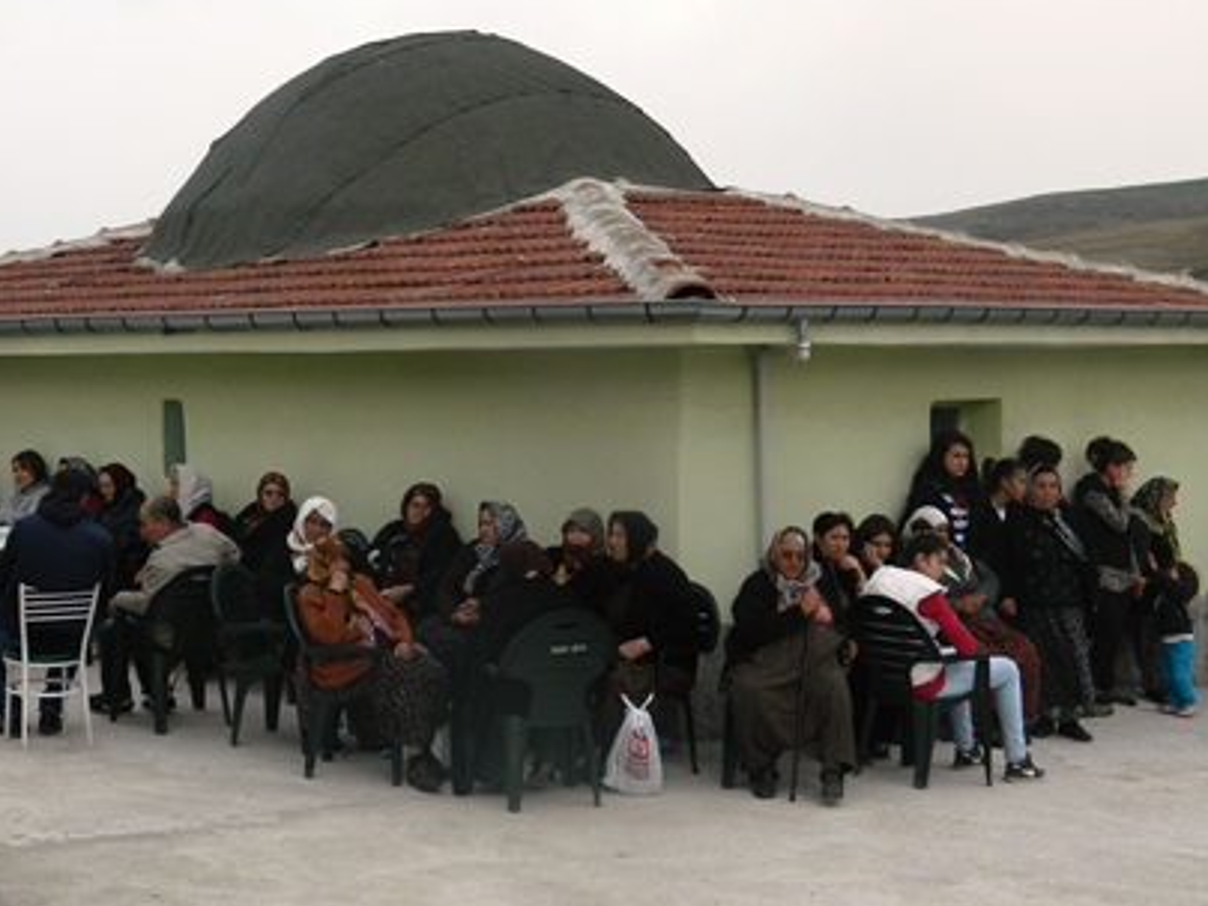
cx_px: 452
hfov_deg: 29.7
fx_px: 2268
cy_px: 452
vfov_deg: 22.6
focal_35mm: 65
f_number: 9.8
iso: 80
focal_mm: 7.3
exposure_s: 1/160
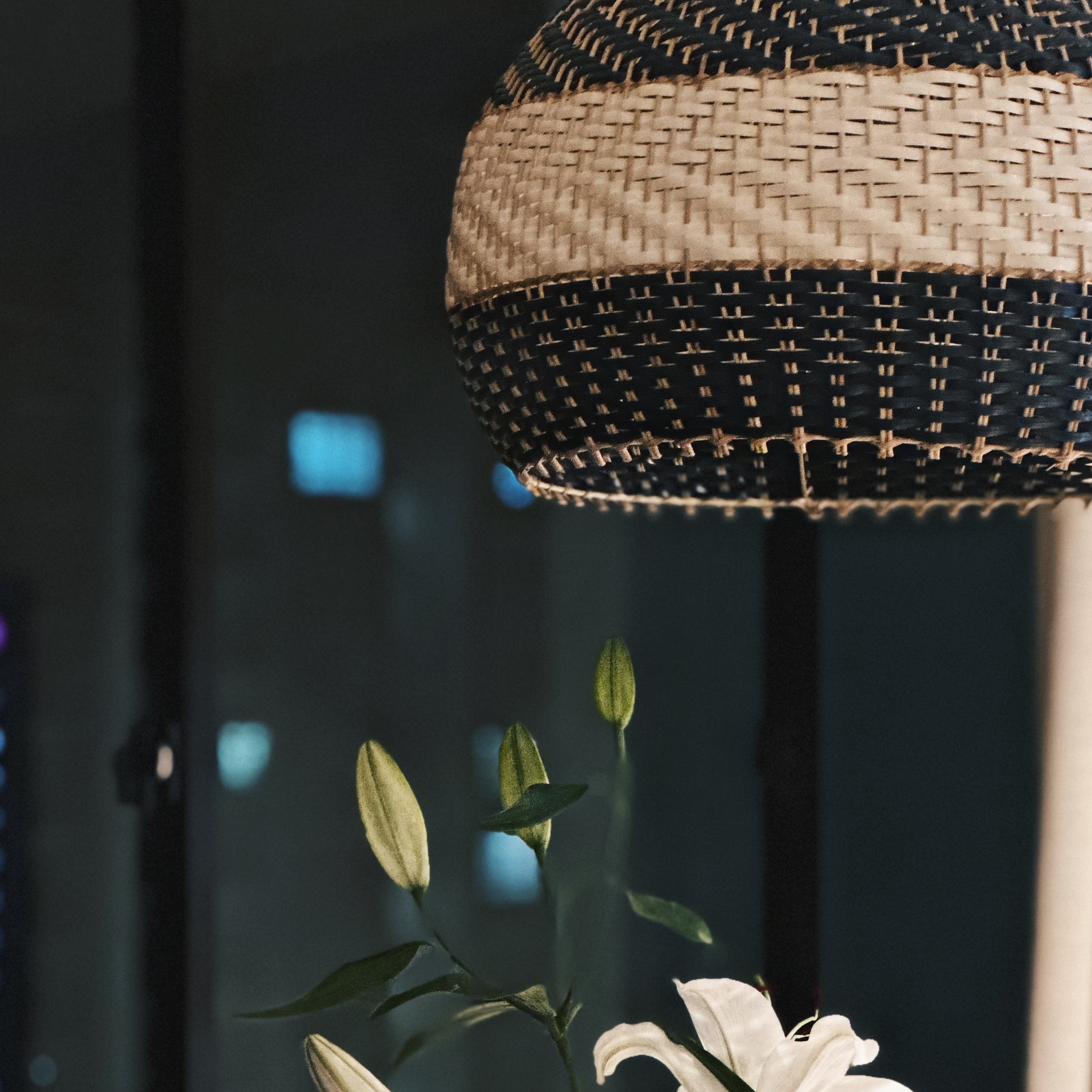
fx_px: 4104
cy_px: 843
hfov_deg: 15.1
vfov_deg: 15.1
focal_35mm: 115
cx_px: 681
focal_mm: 9
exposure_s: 1/14
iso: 1600
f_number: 2.8
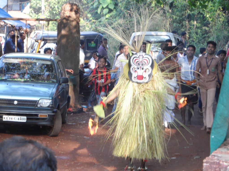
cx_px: 114
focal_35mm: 178
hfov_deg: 11.1
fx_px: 1178
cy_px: 86
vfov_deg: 8.3
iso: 200
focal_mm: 28.9
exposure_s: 1/90
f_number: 4.5
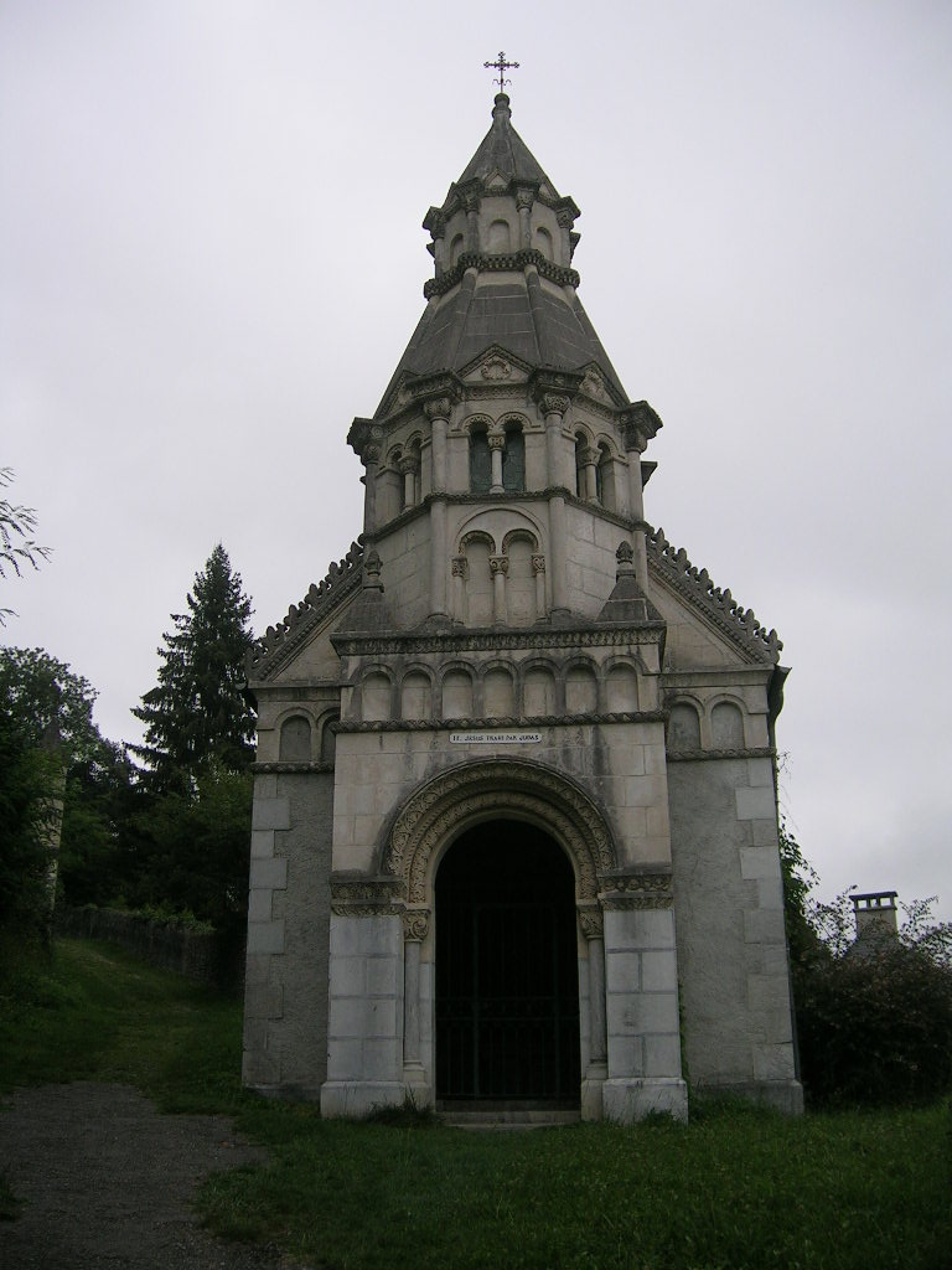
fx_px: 1283
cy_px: 635
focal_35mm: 35
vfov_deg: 52.6
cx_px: 476
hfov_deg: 40.7
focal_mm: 5.4
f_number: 2.8
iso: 50
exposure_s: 1/347
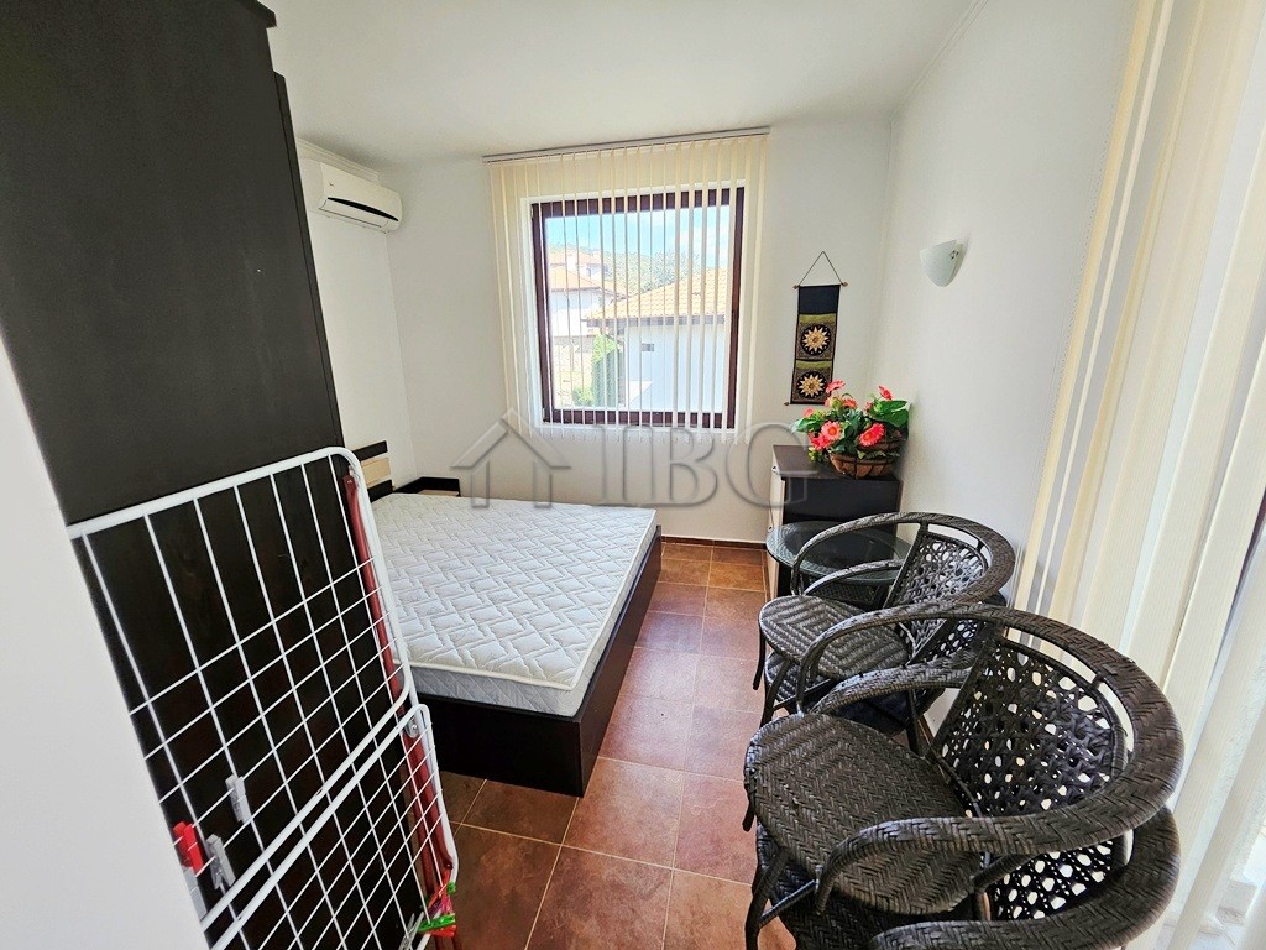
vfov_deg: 89.9
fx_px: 475
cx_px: 633
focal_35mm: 13
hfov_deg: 106.2
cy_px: 475
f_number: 2.2
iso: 64
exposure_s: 1/50
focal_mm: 1.7
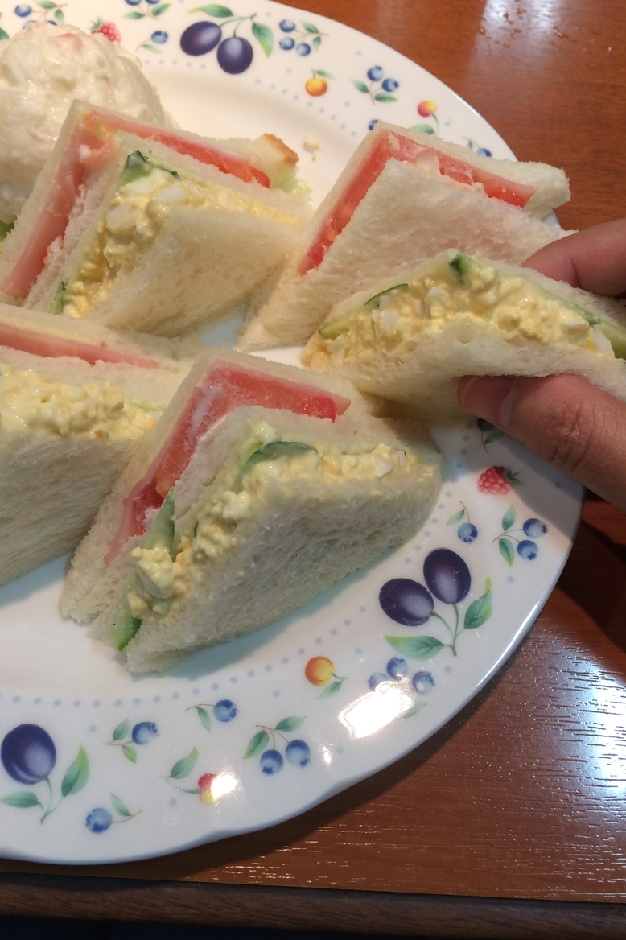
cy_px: 478
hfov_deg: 42.3
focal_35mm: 31
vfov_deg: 60.3
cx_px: 330
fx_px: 809
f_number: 2.2
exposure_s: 1/30
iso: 64
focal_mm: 4.15
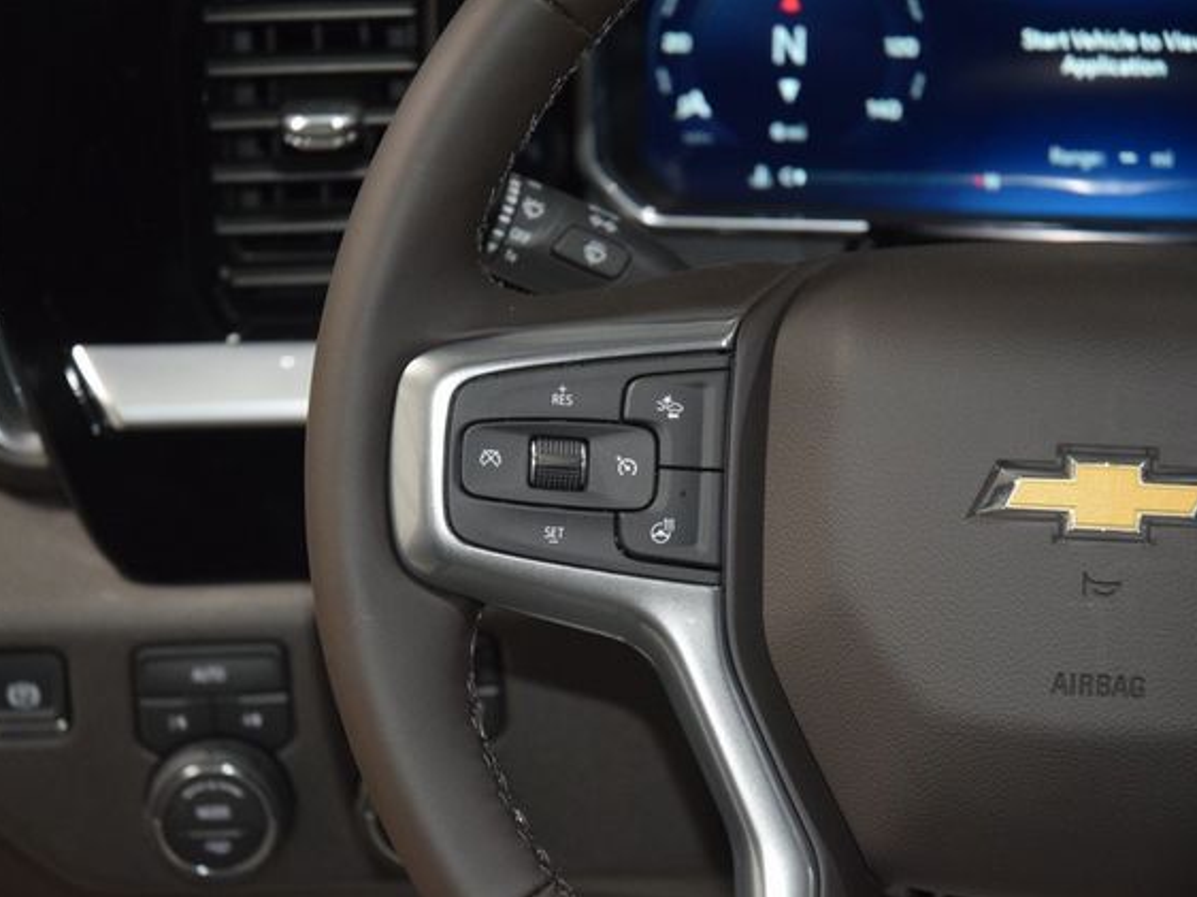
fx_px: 3975
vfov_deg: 12.9
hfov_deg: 17.1
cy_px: 453
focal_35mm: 115
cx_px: 567
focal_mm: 70
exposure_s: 1/60
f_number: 4.5
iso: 2500
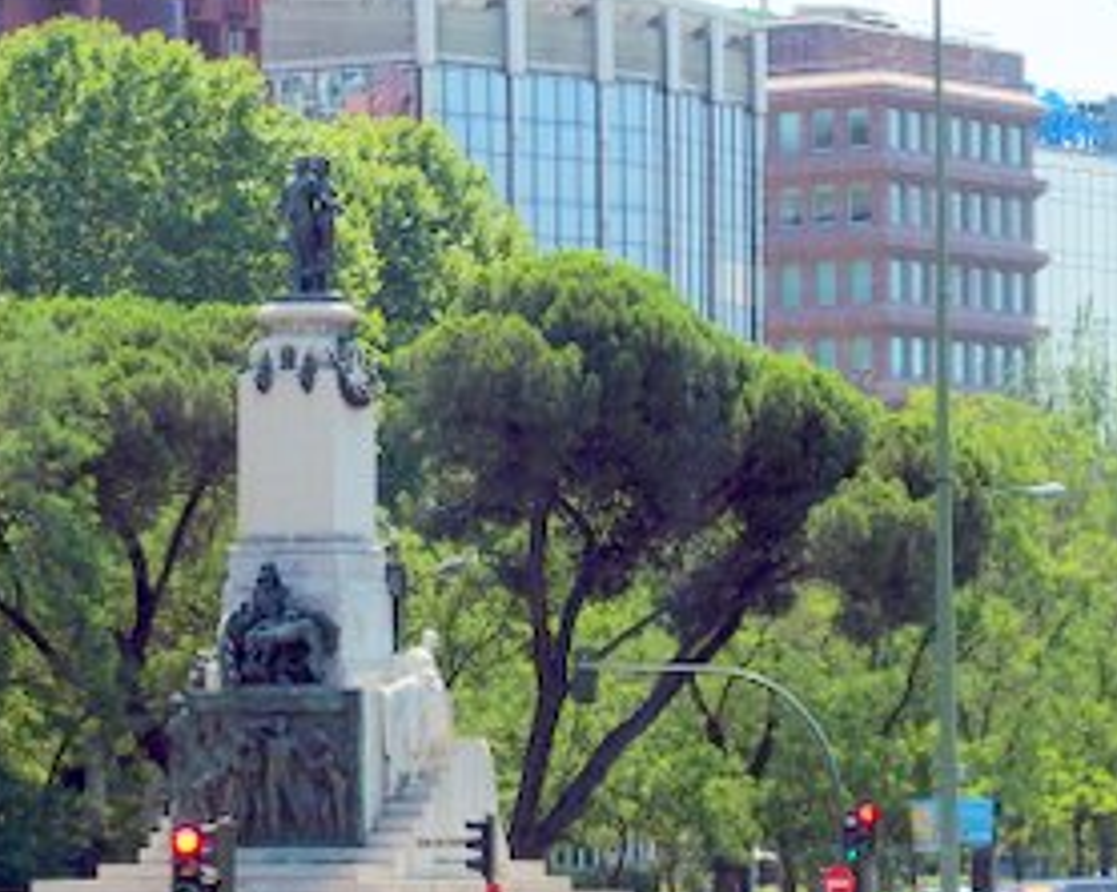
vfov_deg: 7.4
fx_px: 6904
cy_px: 386
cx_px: 358
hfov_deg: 9.2
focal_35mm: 209
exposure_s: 1/640
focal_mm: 26.2
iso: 100
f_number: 3.5
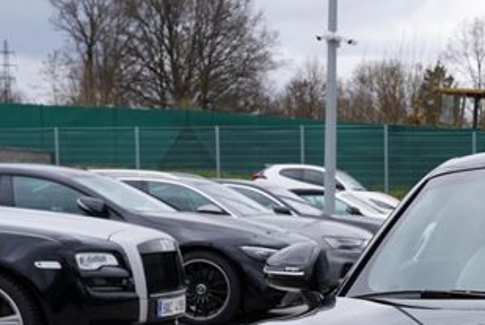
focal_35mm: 96
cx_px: 634
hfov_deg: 19.5
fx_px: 1295
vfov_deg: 13.9
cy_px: 396
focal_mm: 29
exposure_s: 1/160
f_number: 6.3
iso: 100
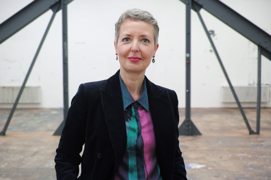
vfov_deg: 29.9
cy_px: 90
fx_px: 339
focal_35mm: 45
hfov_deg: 43.6
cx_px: 136
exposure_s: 1/50
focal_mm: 30
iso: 200
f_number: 3.2
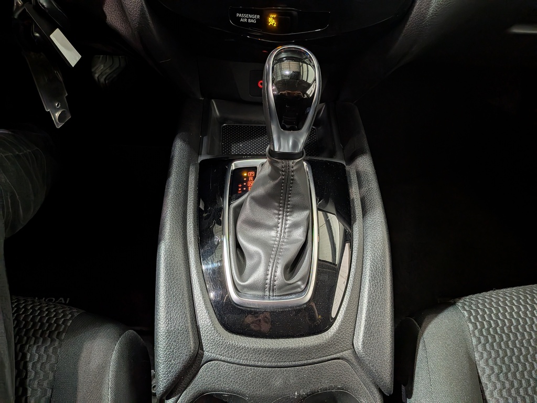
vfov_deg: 56.8
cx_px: 268
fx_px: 372
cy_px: 202
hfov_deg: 71.6
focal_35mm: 24
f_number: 1.7
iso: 96
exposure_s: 1/46.2
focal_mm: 4.53
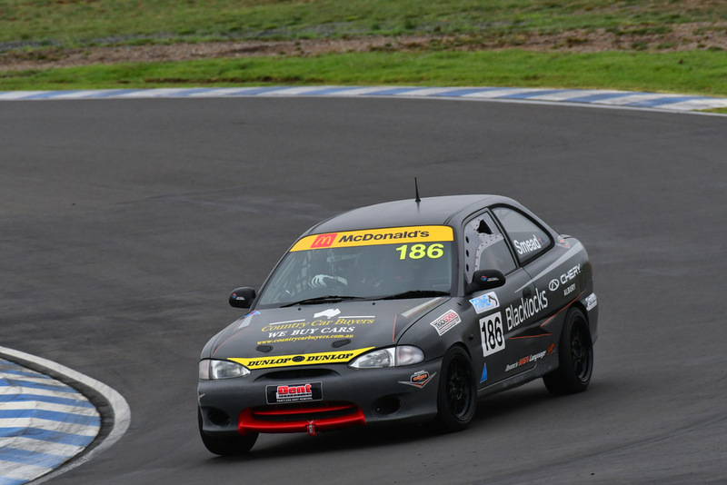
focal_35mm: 750
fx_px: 15150
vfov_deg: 1.8
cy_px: 242
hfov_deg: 2.7
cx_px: 364
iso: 1000
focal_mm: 500
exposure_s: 1/640
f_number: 10
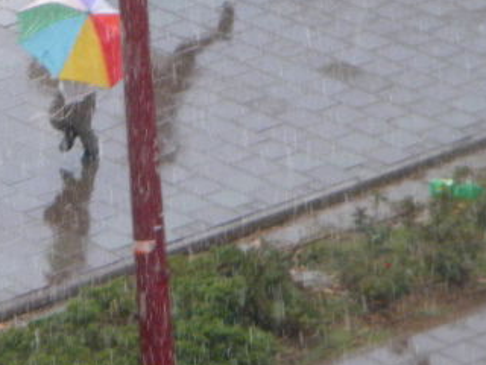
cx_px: 15
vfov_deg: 2.5
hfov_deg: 3.4
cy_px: 178
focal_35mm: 585
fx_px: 8213
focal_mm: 33.1
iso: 344
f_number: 5.2
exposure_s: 1/520
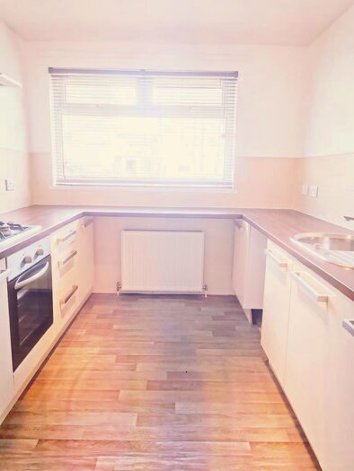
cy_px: 236
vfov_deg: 65.3
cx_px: 177
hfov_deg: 51.4
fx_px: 368
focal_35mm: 27
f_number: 1.6
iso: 50
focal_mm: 5.56
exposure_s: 1/100
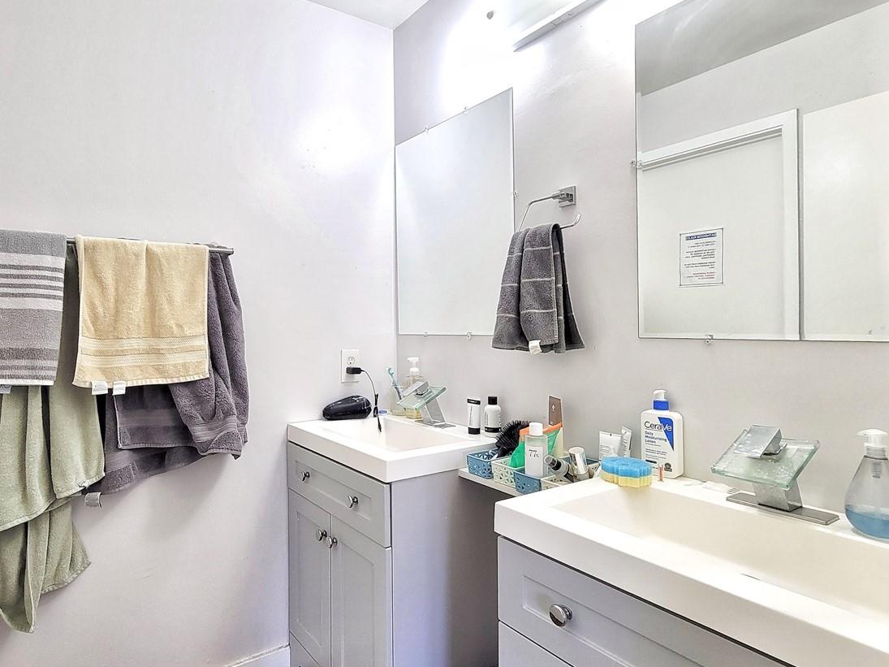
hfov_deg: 83.8
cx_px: 364
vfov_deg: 68.3
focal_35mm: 19
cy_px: 382
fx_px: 488
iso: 125
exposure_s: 1/60
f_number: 2.2
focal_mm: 2.2
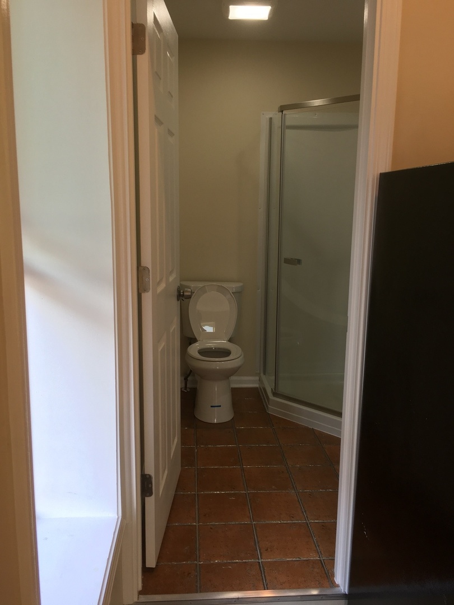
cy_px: 302
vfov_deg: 61.7
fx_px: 507
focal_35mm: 29
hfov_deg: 48.2
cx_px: 227
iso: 25
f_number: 2.2
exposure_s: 1/40
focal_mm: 4.15
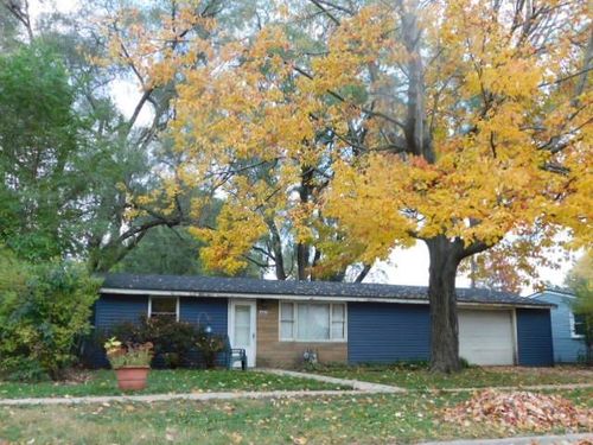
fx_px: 685
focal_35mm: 40
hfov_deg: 46.8
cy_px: 222
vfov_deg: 36.0
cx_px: 296
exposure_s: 1/100
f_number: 3.6
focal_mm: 7.1
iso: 125
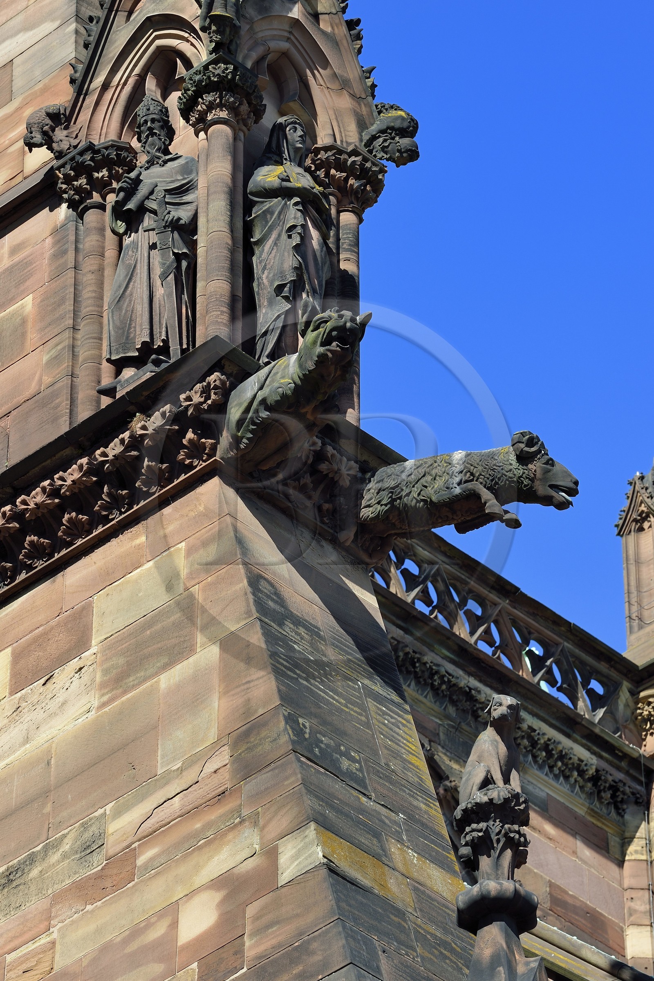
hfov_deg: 7.2
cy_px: 490
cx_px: 327
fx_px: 5176
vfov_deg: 10.8
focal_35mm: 190
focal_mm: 190
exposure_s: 1/200
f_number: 9
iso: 200
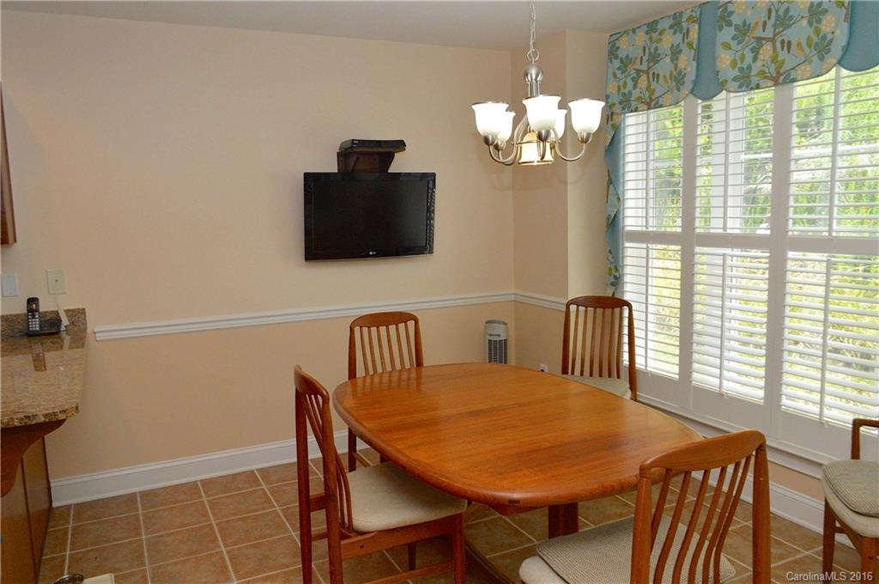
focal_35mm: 27
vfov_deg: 47.8
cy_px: 292
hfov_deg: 67.4
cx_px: 440
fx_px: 658
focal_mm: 18
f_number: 8
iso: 1600
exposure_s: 1/100
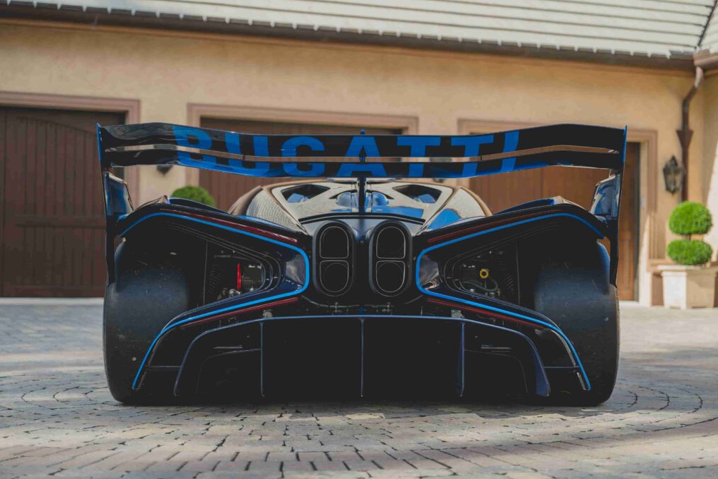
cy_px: 242
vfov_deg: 21.2
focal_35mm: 64
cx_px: 363
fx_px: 1276
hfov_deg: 31.4
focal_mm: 63
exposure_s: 1/250
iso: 200
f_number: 2.8
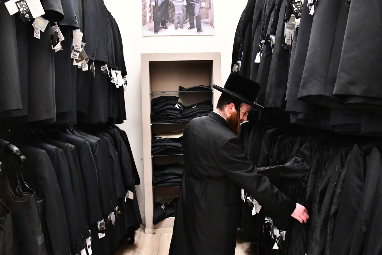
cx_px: 194
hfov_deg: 63.7
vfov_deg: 44.9
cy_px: 124
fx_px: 308
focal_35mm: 29
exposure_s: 1/80
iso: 5000
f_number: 5.6
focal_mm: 28
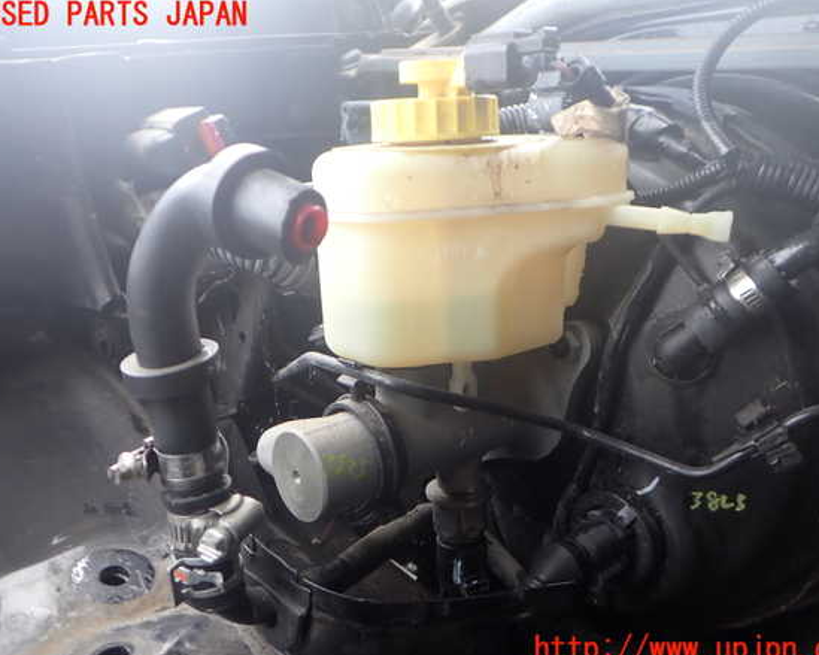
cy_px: 333
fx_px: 776
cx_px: 424
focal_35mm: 32
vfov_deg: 45.8
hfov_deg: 55.7
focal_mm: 5.4
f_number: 2.3
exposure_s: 1/125
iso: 125
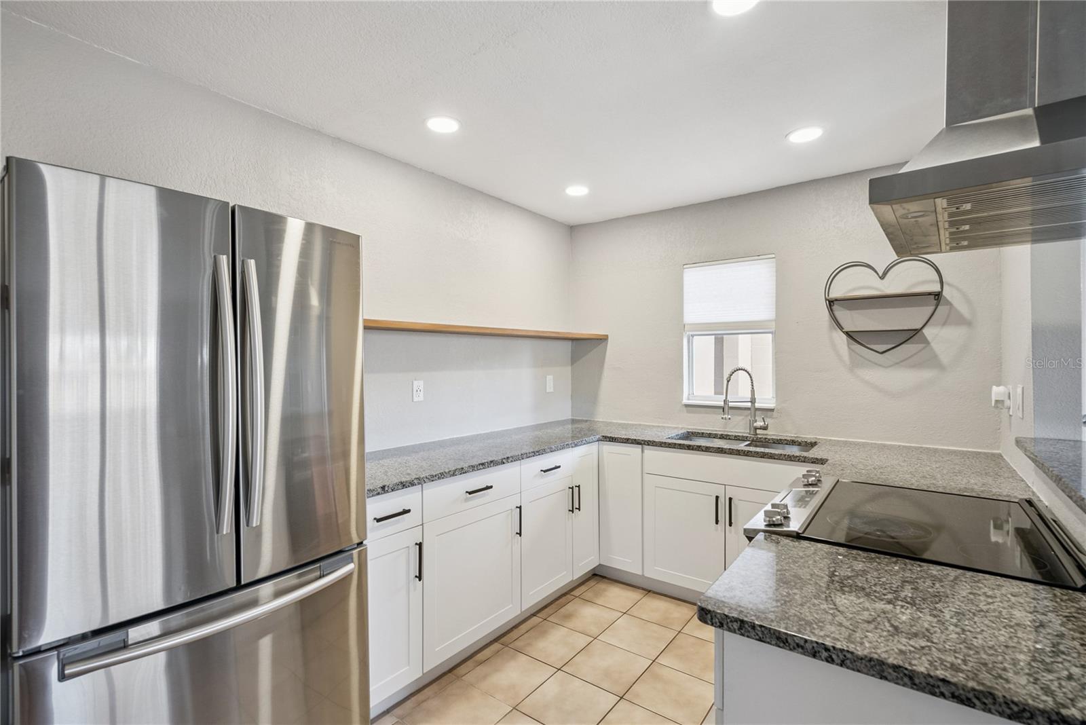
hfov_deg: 96.7
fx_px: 483
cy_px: 362
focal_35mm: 16
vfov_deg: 73.8
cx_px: 543
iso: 1000
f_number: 8
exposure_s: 1/50
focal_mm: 16
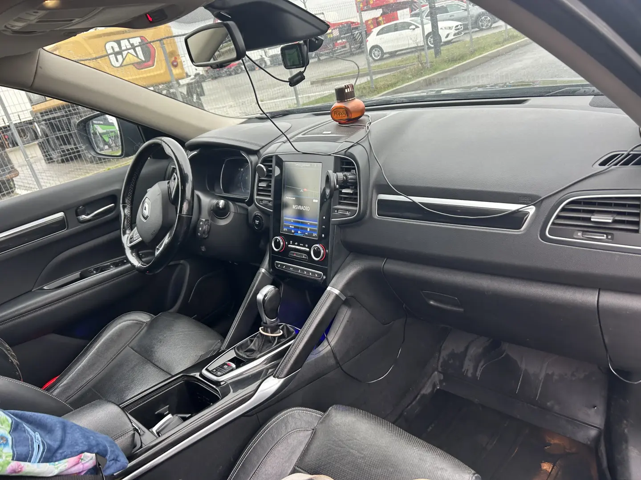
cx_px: 320
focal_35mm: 26
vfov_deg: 53.1
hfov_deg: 67.3
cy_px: 240
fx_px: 481
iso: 80
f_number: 1.5
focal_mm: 5.7
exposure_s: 1/121
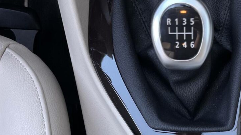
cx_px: 190
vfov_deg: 19.1
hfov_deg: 33.9
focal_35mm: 60
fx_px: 383
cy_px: 156
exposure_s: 1/79
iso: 100
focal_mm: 5.1
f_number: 1.6
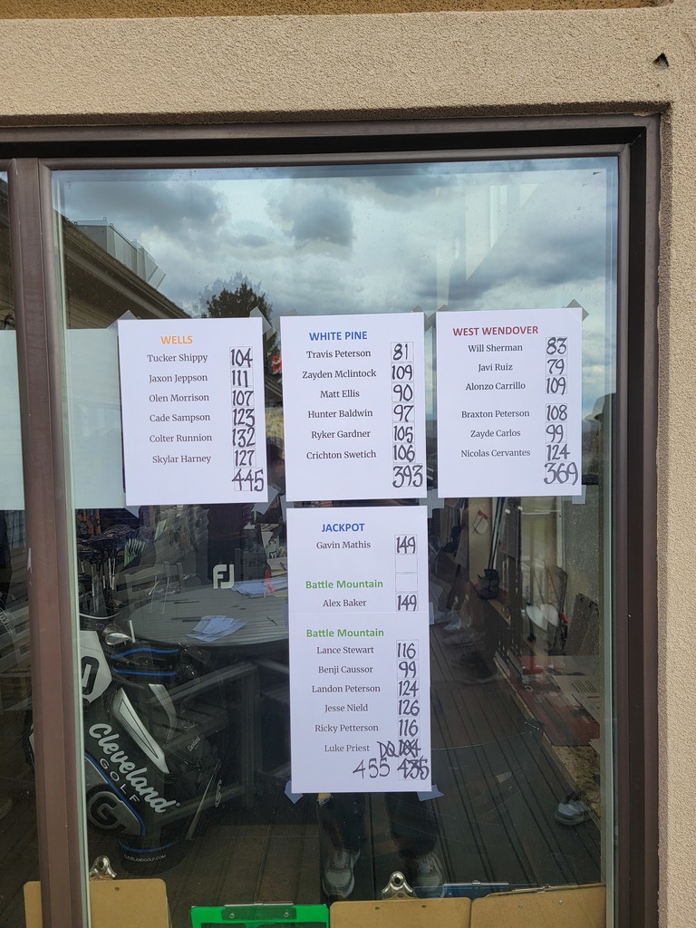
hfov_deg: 56.8
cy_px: 464
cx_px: 348
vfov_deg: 71.6
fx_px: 643
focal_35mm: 24
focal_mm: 6.7
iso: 20
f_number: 1.8
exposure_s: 1/120
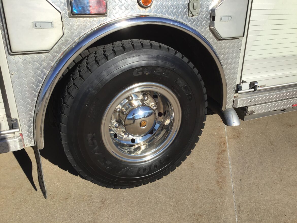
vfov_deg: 45.5
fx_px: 266
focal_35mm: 31
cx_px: 148
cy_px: 112
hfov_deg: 58.3
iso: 25
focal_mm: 3.3
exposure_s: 1/1431
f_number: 2.4
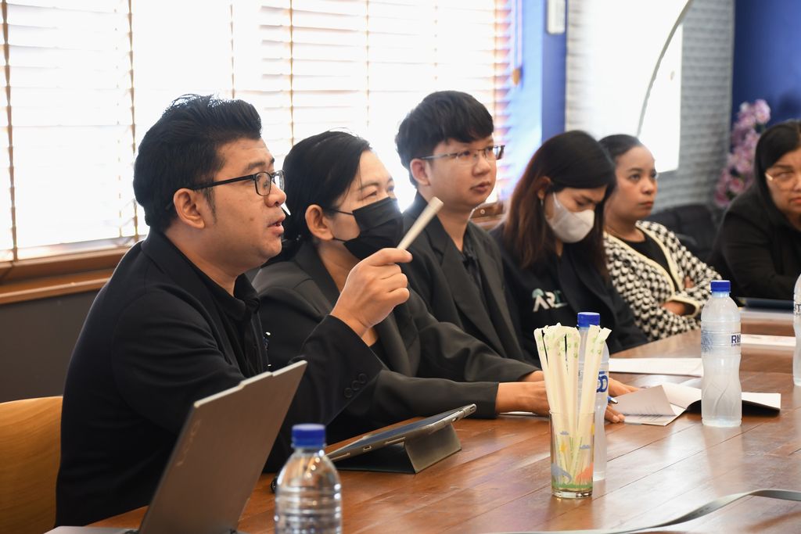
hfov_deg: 19.5
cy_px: 267
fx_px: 2336
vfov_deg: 13.0
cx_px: 400
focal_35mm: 105
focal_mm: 70
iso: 800
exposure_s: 1/30
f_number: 5
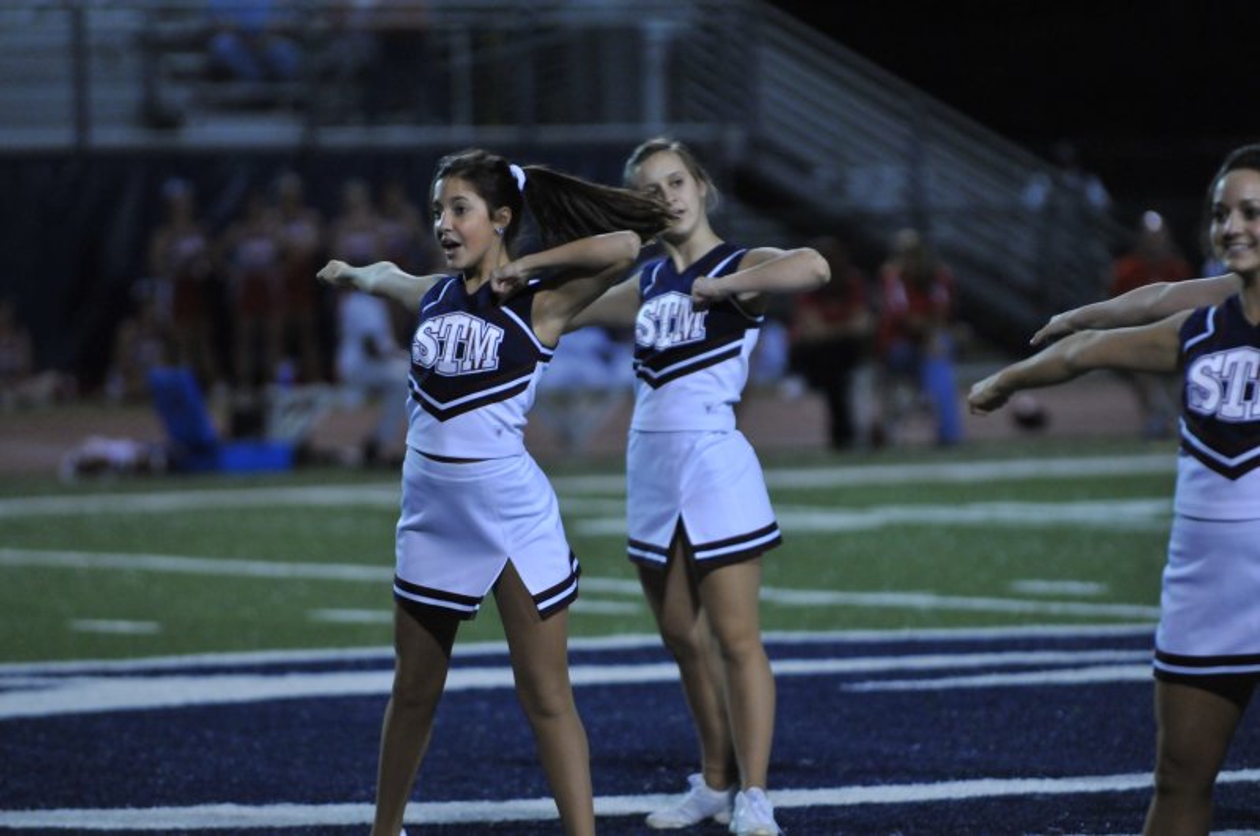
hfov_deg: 6.9
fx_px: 10485
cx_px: 630
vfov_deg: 4.6
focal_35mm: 300
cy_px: 418
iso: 1600
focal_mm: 200
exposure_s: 1/320
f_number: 2.8
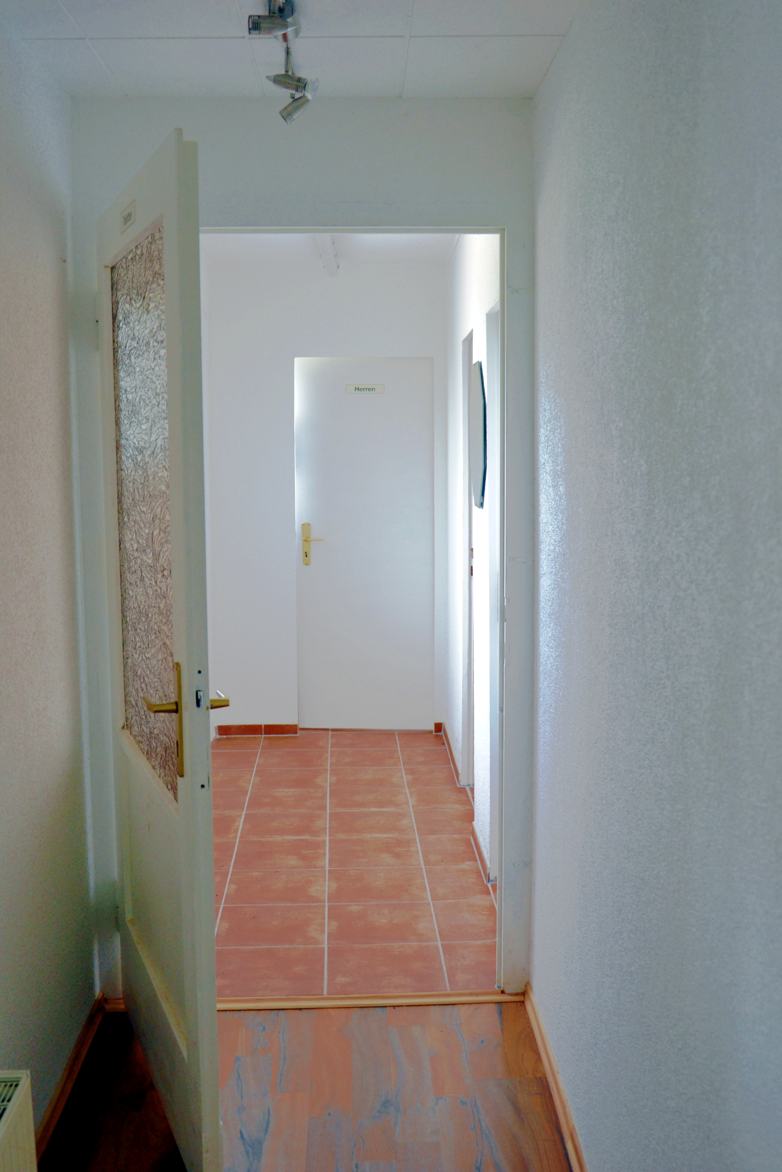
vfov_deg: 53.1
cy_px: 586
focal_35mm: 36
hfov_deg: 36.9
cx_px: 391
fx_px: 1173
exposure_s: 1/50
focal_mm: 24
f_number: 3.5
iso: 400
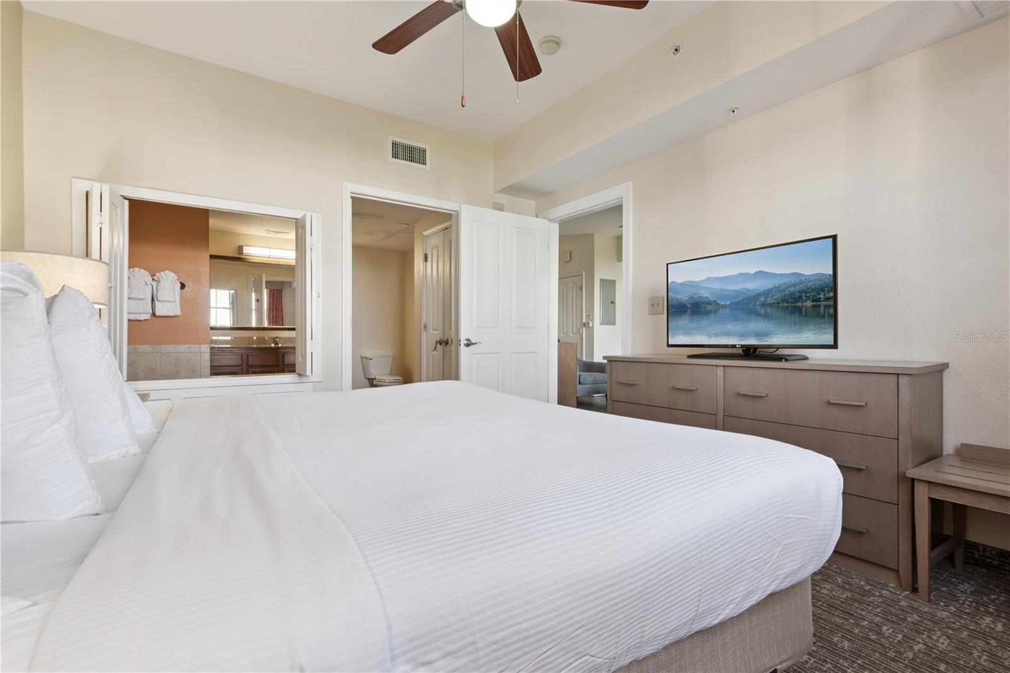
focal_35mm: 16
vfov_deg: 73.8
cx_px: 505
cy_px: 336
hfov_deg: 96.7
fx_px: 449
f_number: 10
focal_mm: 16
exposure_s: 1/10
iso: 100
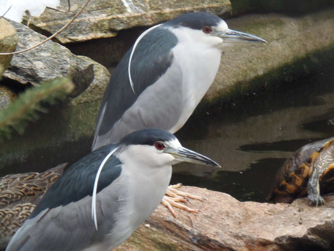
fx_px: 2692
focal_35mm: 279
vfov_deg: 5.3
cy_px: 126
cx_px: 167
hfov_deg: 7.1
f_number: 5.2
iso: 200
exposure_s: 1/80
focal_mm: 51.7
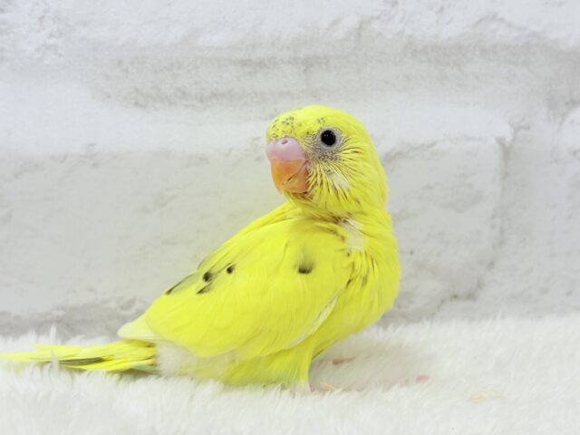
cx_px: 290
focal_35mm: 52
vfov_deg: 28.0
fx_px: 871
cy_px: 218
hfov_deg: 36.8
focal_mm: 5.96
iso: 64
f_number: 1.6
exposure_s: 1/100
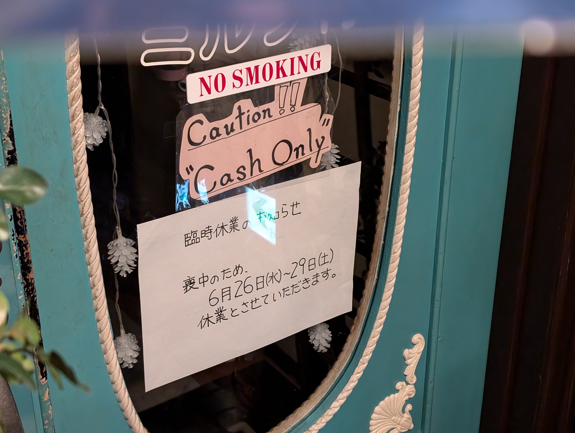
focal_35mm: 49
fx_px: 815
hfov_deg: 38.9
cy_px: 216
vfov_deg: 29.7
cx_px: 288
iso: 1571
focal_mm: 6.9
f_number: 1.68
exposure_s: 1/100
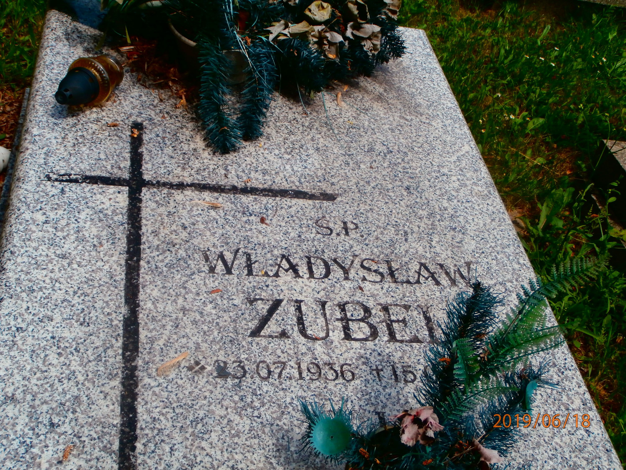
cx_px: 313
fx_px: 850
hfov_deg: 40.4
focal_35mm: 47
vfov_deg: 30.9
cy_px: 235
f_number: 4.2
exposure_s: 1/500
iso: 100
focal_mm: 8.29
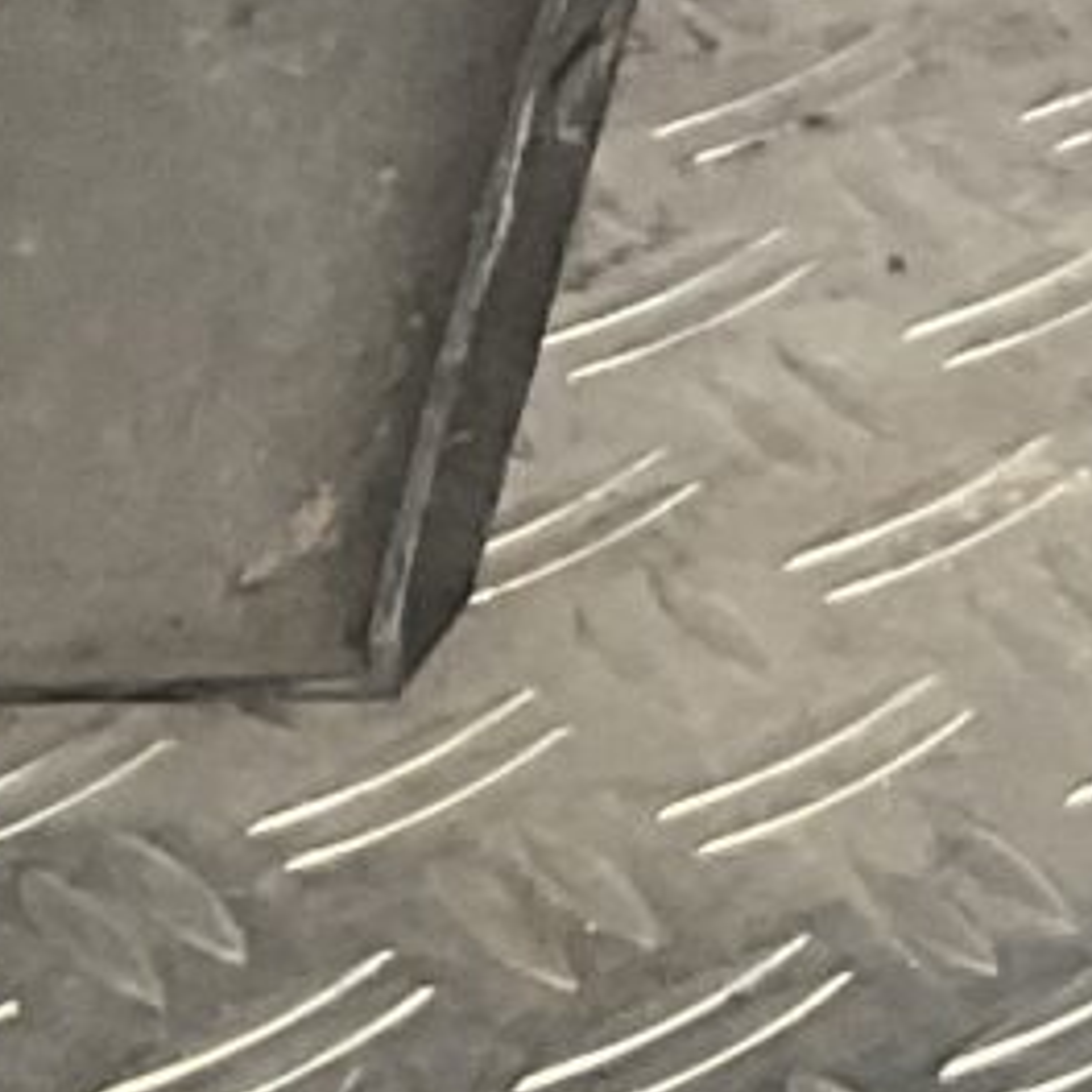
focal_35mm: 249
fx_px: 8887
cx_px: 4174
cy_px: -1510
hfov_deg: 6.0
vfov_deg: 6.7
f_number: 1.8
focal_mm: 3
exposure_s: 1/120
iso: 40
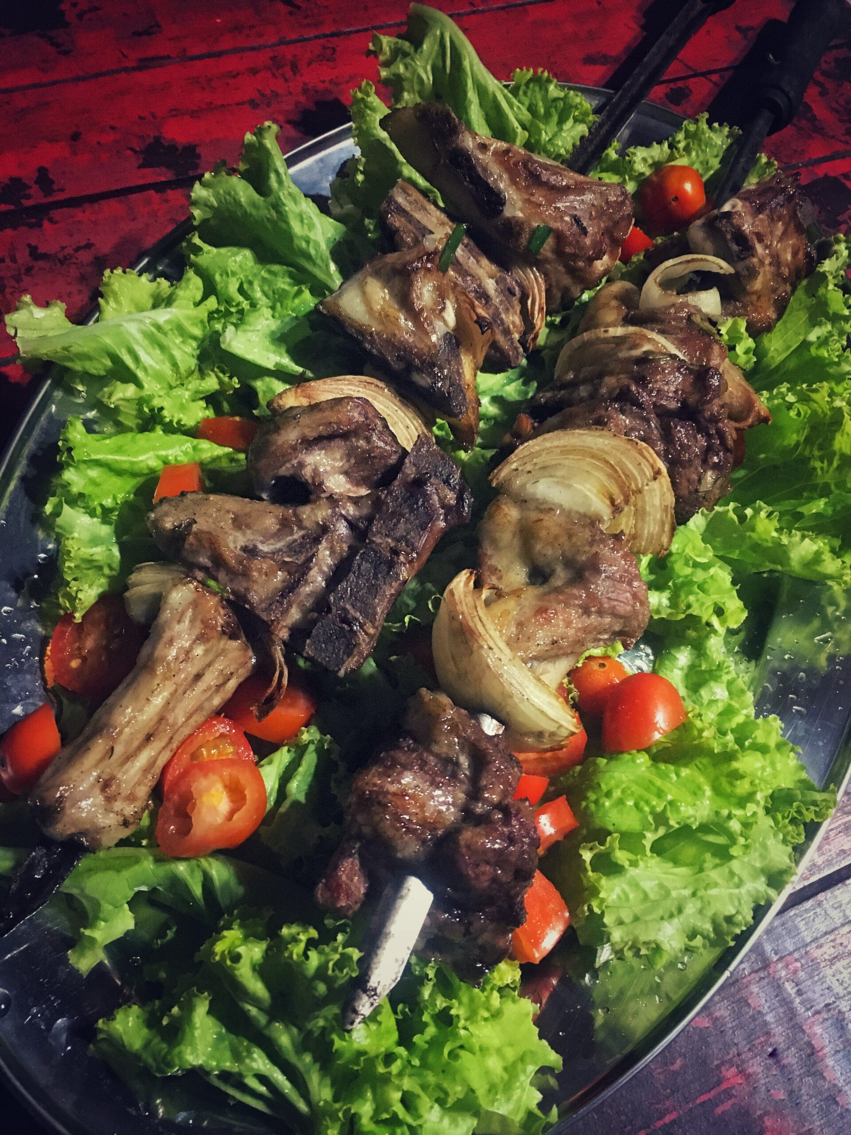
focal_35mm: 29
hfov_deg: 48.2
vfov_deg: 61.7
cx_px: 426
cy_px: 568
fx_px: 951
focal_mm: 4.15
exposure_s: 1/15
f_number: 2.2
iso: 320
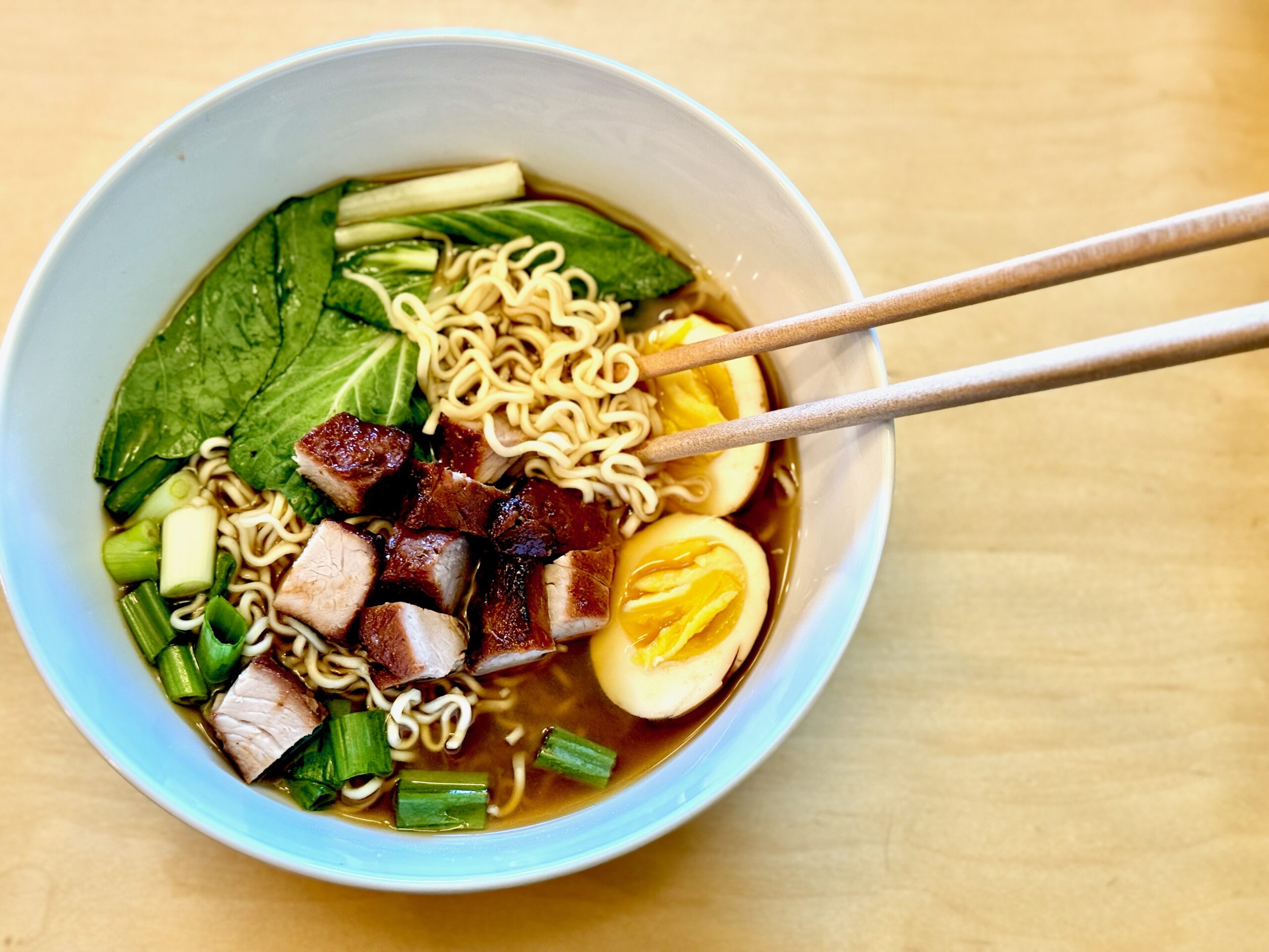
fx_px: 1760
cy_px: 476
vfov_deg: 30.3
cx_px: 634
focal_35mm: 48
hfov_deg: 39.7
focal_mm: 6.76
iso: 200
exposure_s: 1/60
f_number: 1.78
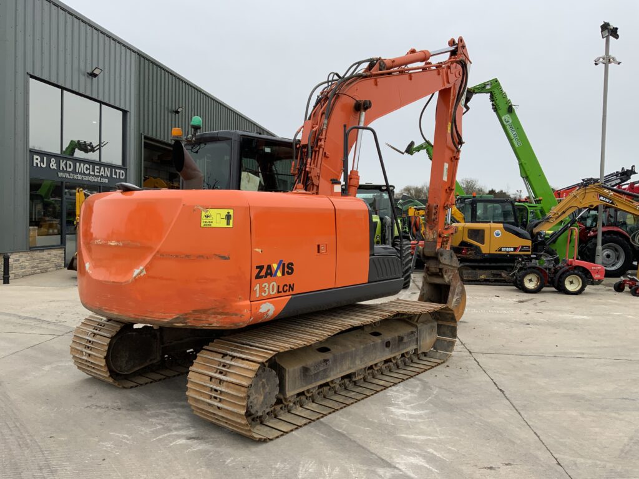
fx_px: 535
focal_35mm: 29
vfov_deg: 48.2
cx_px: 320
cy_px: 240
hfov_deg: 61.7
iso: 16
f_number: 1.8
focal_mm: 3
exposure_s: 1/400
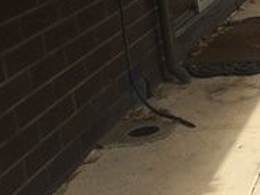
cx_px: 448
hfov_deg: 16.6
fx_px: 759
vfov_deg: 14.3
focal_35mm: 101
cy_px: -18
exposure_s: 1/1364
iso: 32
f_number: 2.2
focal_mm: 4.15
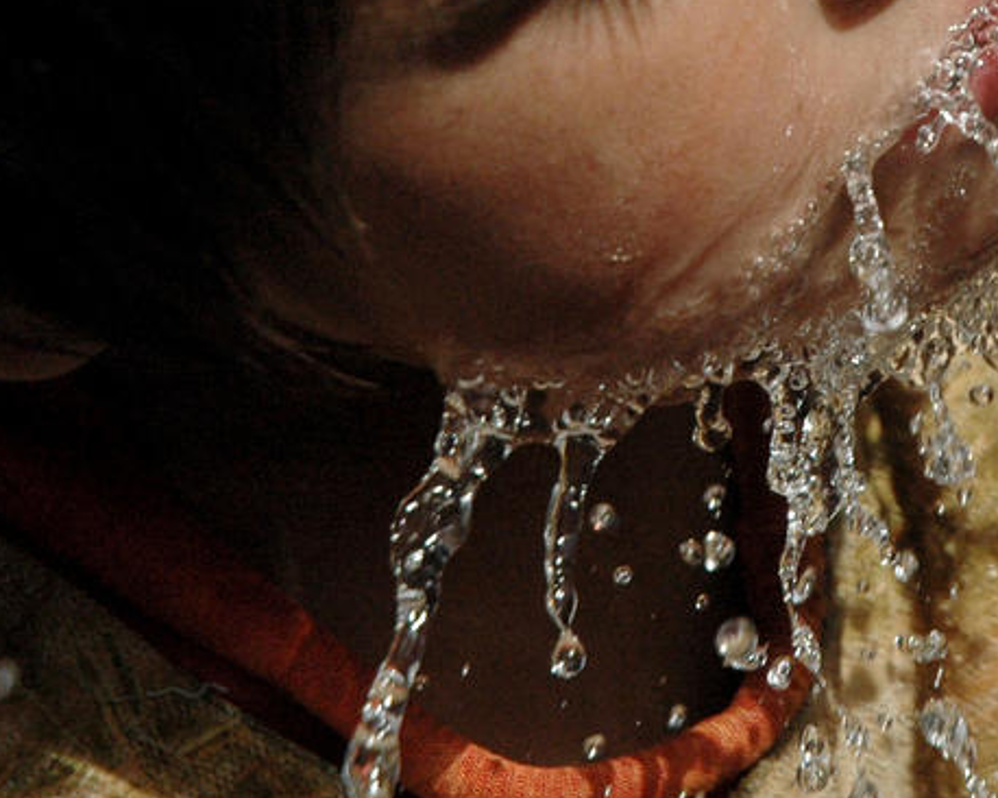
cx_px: 926
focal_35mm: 271
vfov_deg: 5.7
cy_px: -109
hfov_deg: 7.1
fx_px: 8001
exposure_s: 1/2000
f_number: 5.6
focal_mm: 70
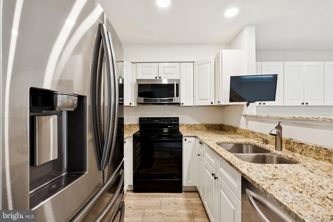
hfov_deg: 100.4
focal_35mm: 15
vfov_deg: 77.3
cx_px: 166
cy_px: 111
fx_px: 139
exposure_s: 1/4
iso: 250
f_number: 8
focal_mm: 10
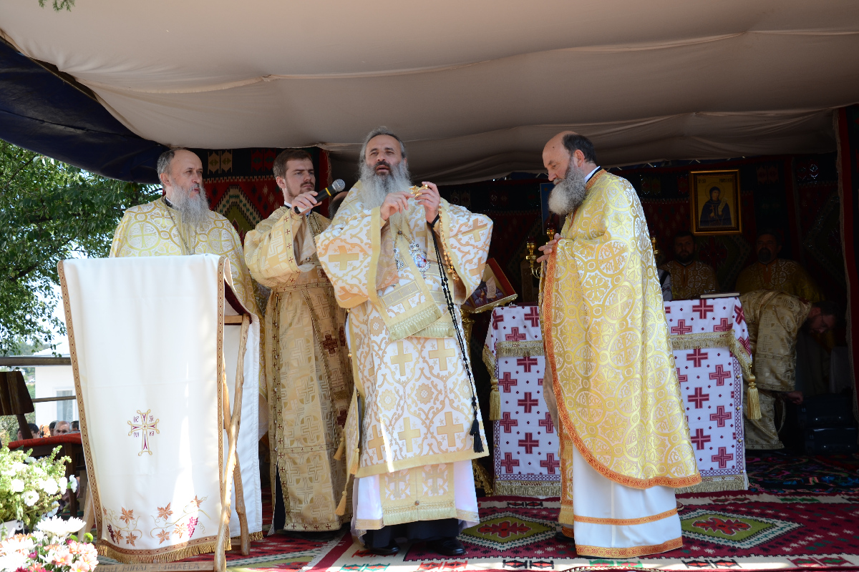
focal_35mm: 39
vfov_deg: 34.2
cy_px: 286
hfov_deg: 49.6
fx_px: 931
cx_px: 430
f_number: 6.3
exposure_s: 1/100
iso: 100
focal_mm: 26
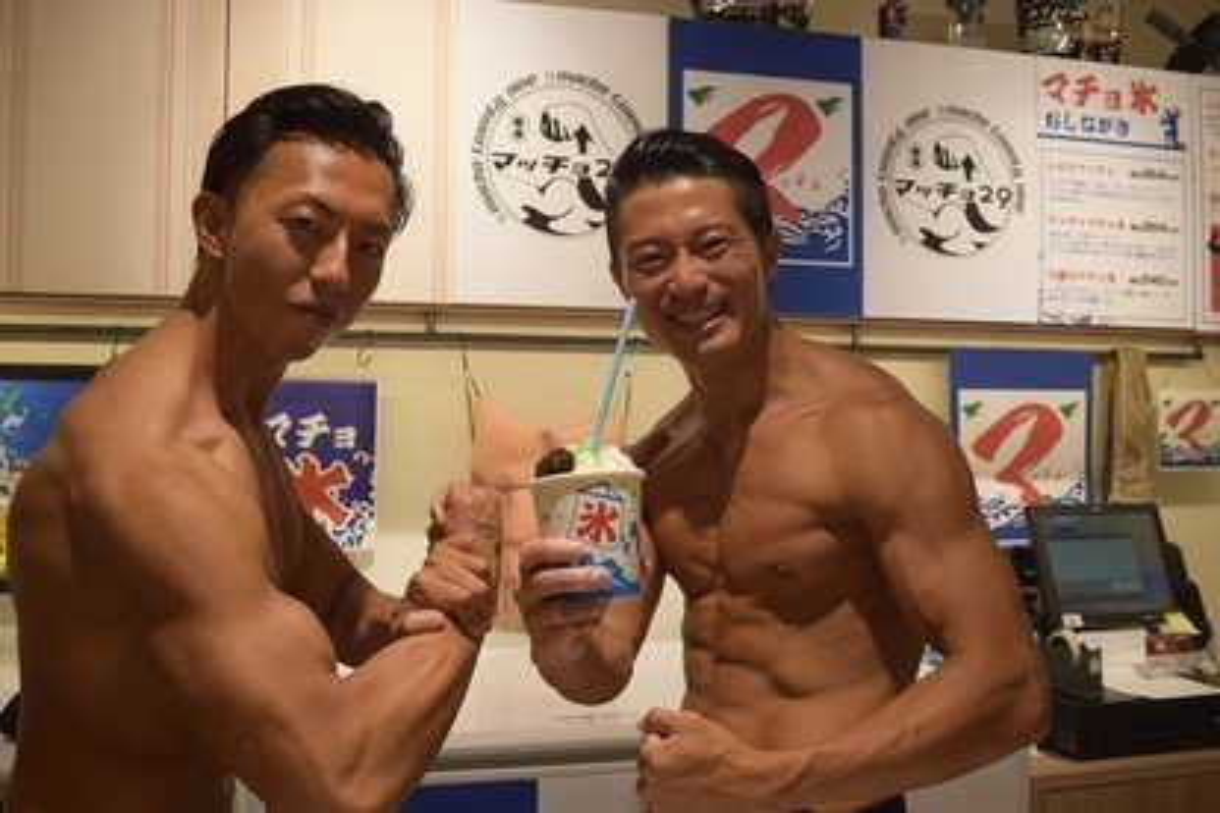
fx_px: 1169
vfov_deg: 38.4
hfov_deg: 55.1
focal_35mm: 34
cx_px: 610
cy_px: 406
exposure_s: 1/125
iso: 400
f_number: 5.6
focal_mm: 23
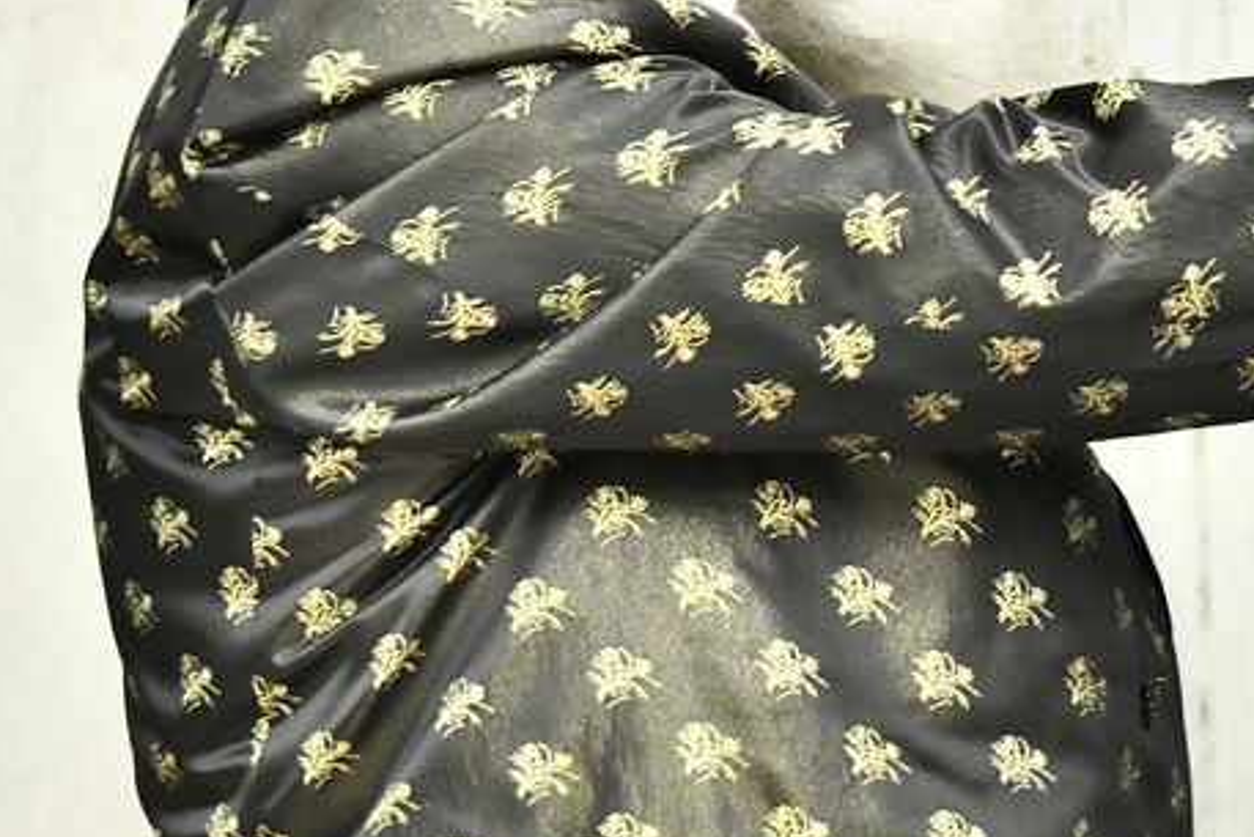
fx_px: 5122
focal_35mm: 147
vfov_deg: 9.3
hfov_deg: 14.0
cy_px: -86
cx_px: 722
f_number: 5.6
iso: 4000
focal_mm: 48
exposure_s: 1/125
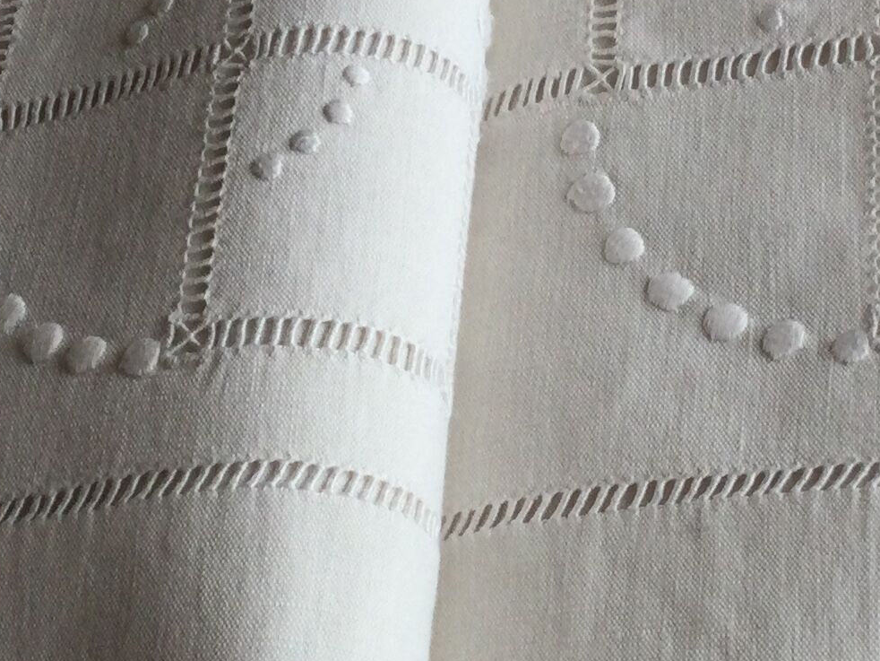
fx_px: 2619
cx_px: 617
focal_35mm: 103
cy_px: 441
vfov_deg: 14.3
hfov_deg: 19.0
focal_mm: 3.3
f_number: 2.4
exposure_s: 1/322
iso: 25
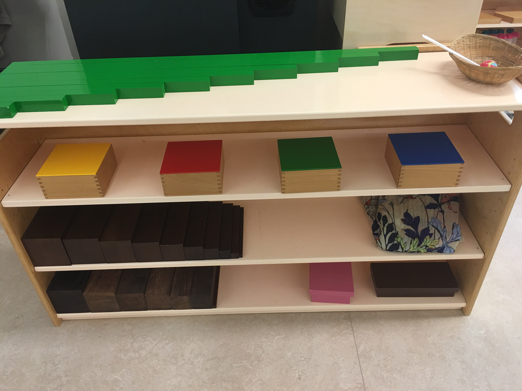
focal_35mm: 29
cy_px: 196
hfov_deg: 61.7
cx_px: 261
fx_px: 437
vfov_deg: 48.2
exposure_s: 1/15
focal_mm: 4.15
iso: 40
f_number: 2.2
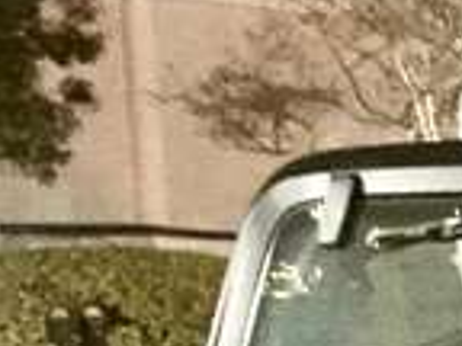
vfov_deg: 8.8
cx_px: 1072
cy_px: 663
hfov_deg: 10.7
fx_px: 2149
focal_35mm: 161
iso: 2000
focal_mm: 4.15
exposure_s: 1/15
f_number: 2.2
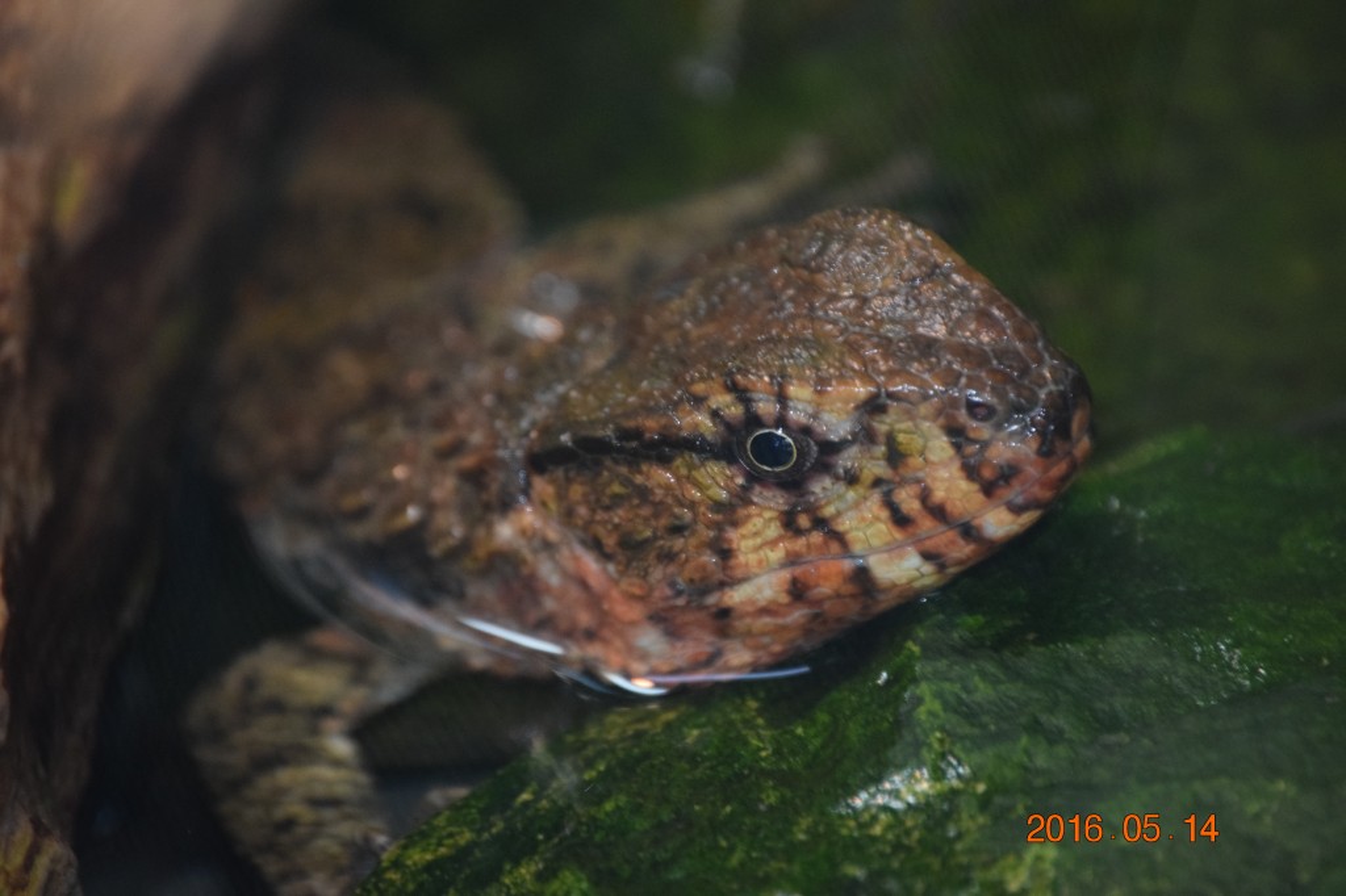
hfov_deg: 6.9
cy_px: 448
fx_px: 11212
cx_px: 673
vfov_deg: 4.6
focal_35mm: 300
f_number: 5.6
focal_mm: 200
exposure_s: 1/60
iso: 2200
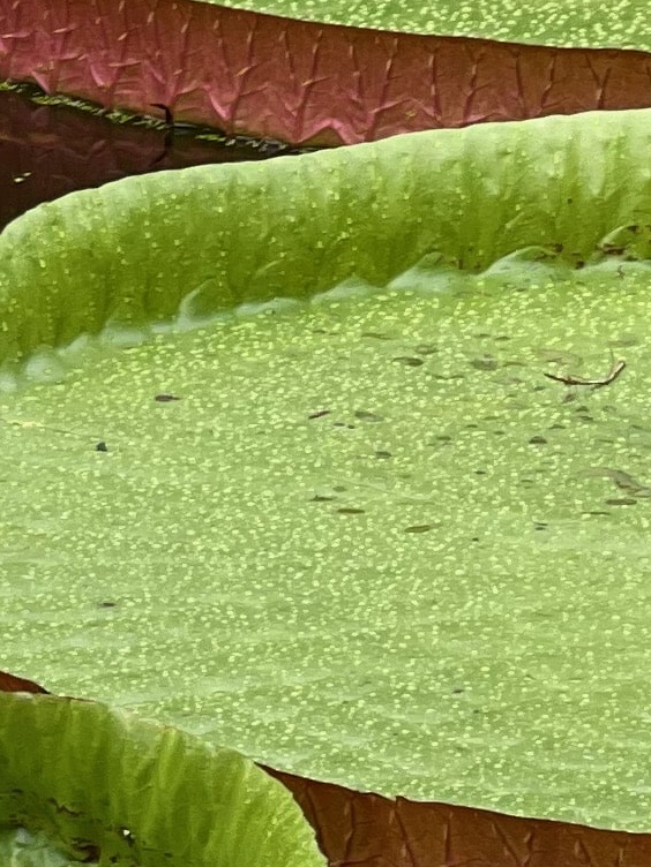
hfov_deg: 4.3
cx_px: -232
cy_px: 1405
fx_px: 8601
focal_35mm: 343
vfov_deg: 5.7
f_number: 2.2
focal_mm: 7.5
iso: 25
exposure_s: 1/121
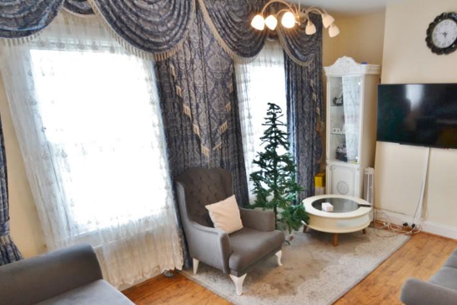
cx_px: 302
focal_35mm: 47
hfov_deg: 41.4
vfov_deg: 28.5
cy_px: 197
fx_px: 597
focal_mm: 22
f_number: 4.5
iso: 450
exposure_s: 1/60
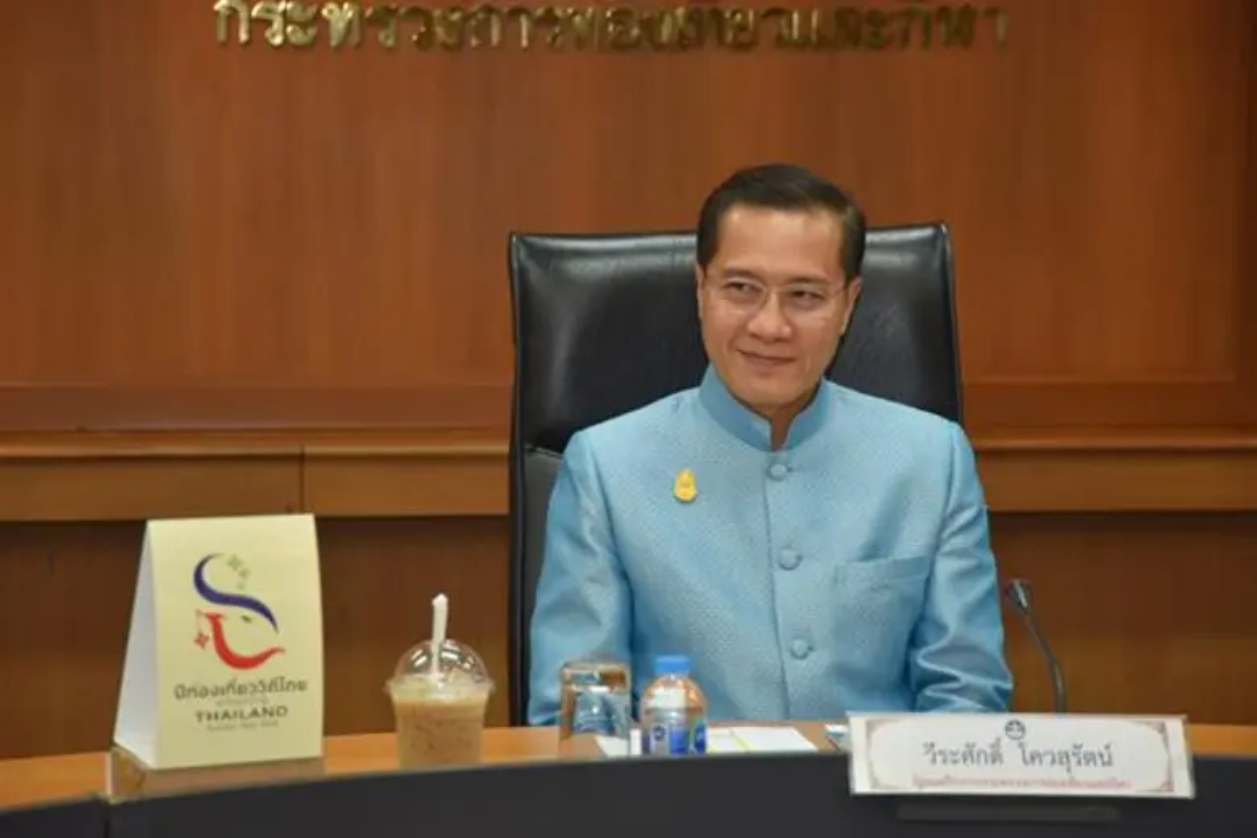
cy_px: 419
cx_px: 628
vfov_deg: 11.4
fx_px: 4190
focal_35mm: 120
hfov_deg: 17.1
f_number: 6.3
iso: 1600
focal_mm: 120
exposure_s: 1/125
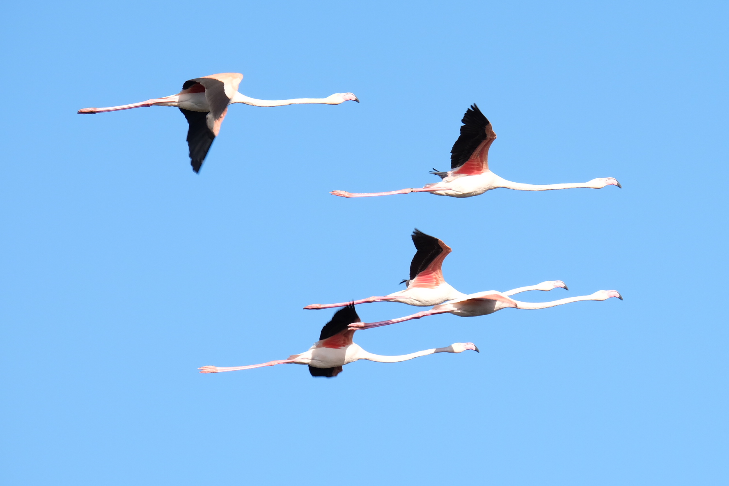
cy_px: 243
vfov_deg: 4.6
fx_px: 6075
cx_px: 364
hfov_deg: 6.9
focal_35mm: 300
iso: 400
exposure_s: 1/400
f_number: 9
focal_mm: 200
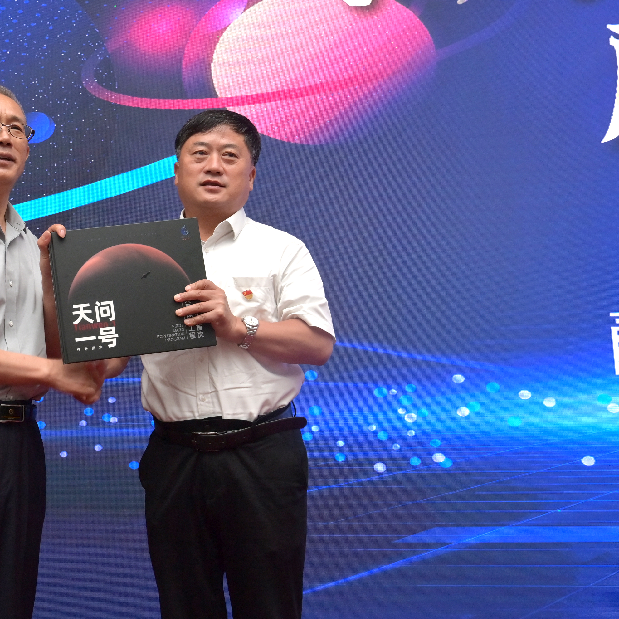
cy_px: 296
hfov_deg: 34.6
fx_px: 951
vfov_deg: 36.1
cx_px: 96
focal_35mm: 47
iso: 1600
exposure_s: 1/100
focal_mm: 32
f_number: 8
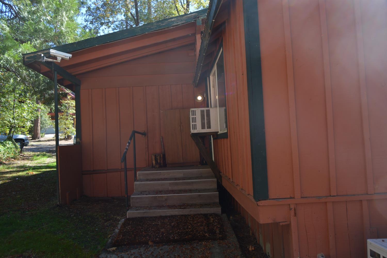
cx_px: 194
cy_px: 129
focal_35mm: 27
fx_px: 290
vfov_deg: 47.9
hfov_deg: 67.4
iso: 200
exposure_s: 1/125
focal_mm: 18
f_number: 5.6
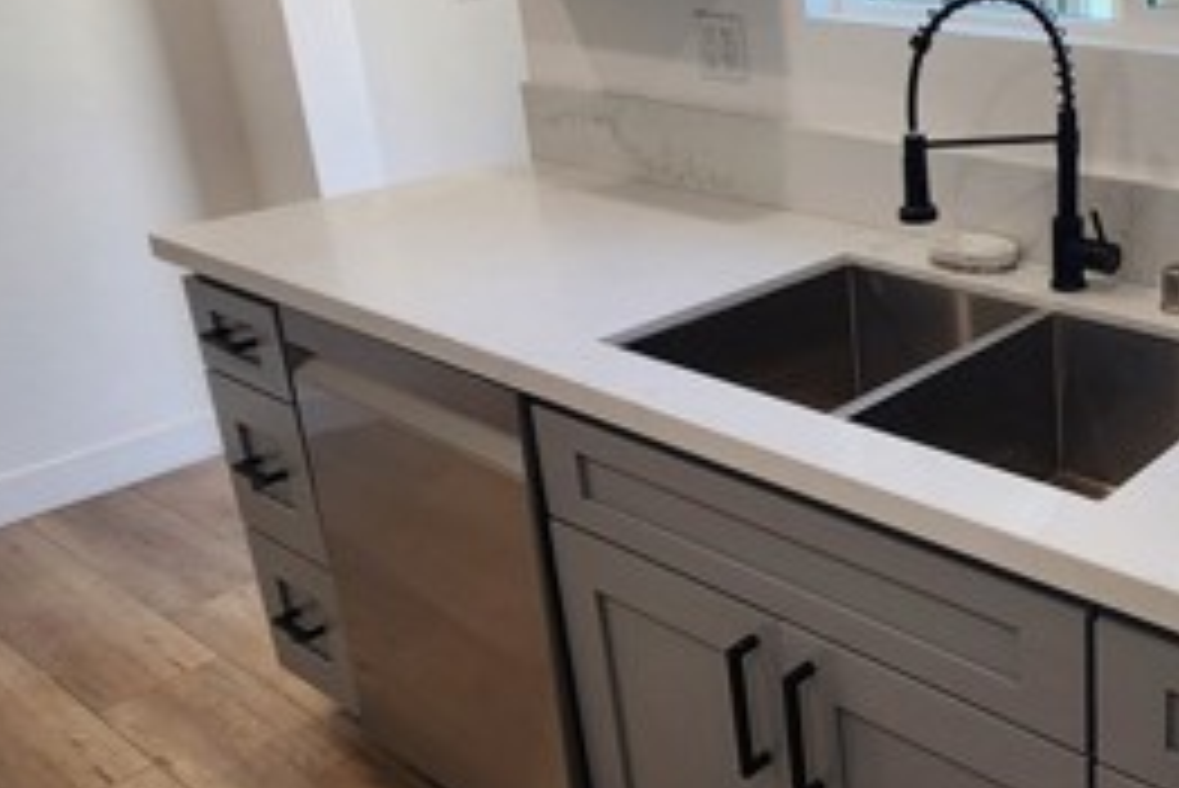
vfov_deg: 39.5
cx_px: 1188
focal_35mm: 33
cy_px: 261
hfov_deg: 47.2
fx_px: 1081
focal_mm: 2.2
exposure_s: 1/120
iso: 80
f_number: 2.2
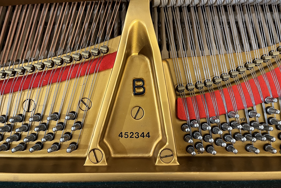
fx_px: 219
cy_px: 81
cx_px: 141
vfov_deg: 46.3
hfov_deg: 65.5
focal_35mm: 28
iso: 400
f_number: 1.6
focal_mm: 5.1
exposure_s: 1/33
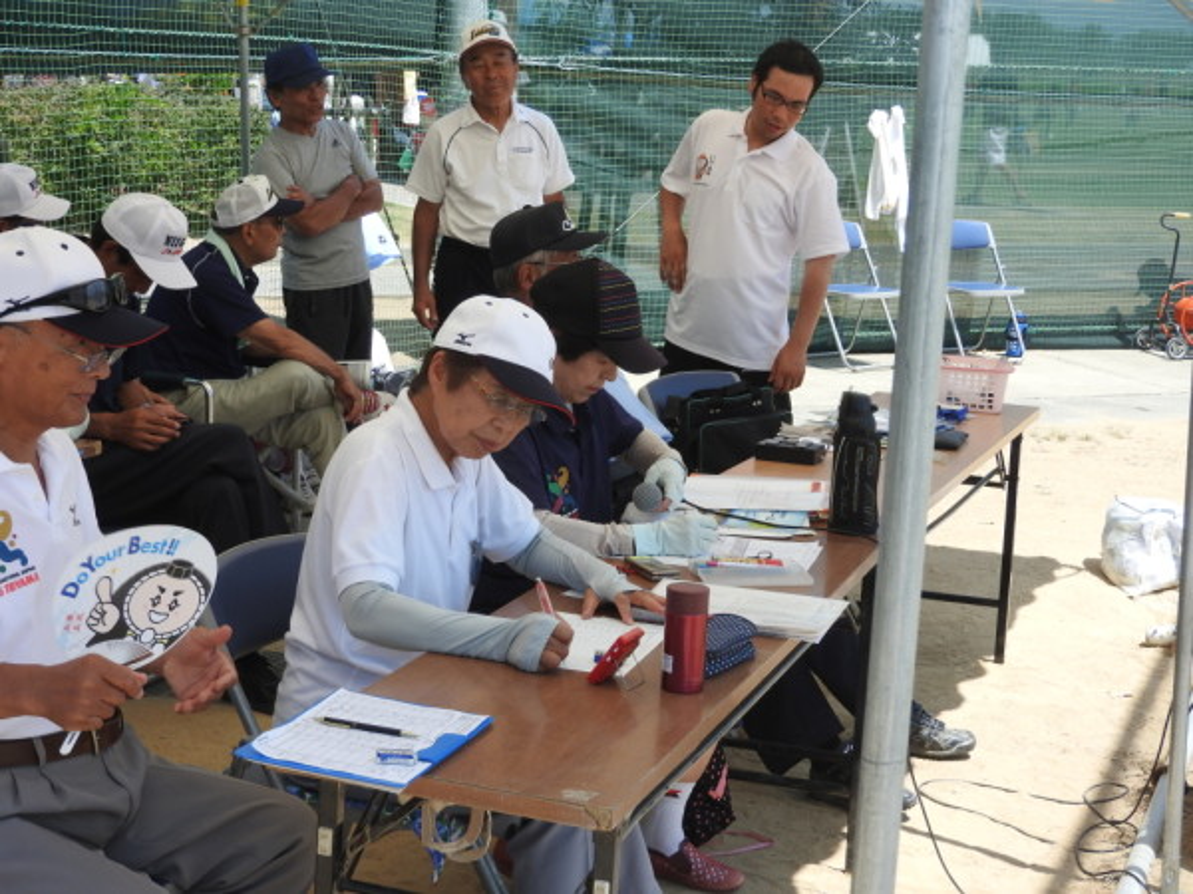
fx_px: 2240
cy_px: 447
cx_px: 596
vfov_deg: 22.6
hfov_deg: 29.8
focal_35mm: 65
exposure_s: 1/500
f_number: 4.2
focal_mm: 11.6
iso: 100
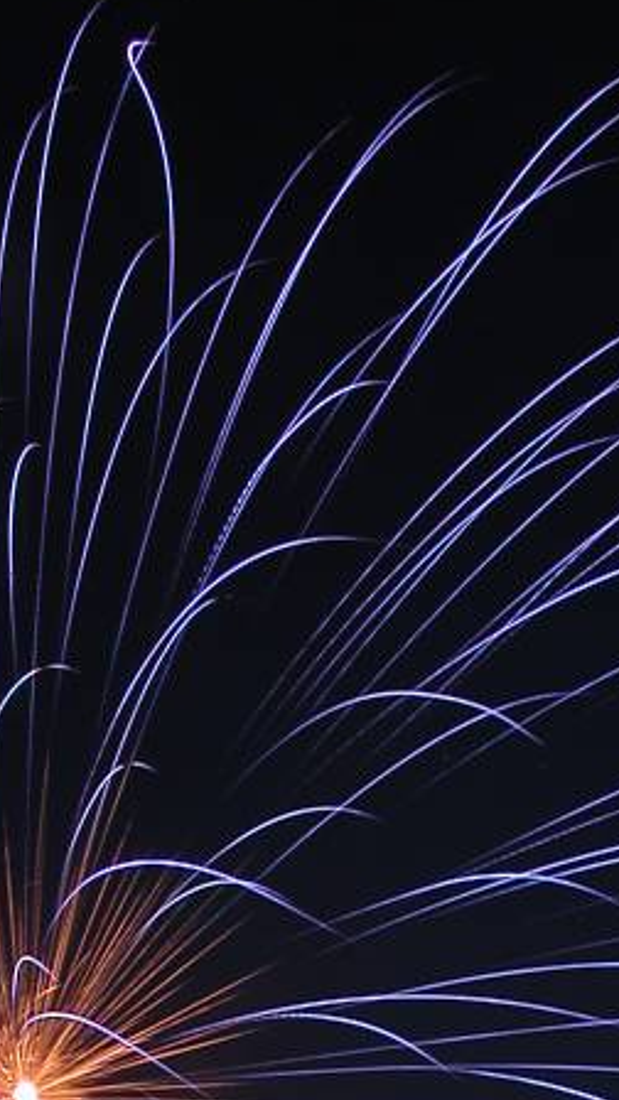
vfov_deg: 18.8
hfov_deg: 11.1
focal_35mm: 109
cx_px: 278
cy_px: 1220
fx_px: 3181
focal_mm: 8.9
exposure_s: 15.8
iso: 100
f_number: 7.1
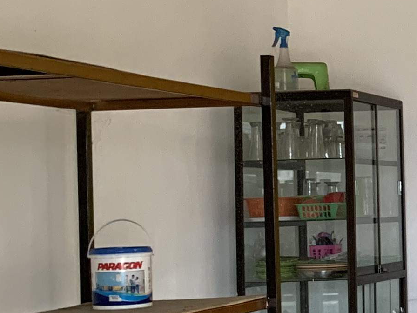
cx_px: 837
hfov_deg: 14.1
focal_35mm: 117
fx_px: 1409
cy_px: 184
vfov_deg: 12.7
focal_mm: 4.25
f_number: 1.8
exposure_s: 1/116
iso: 100
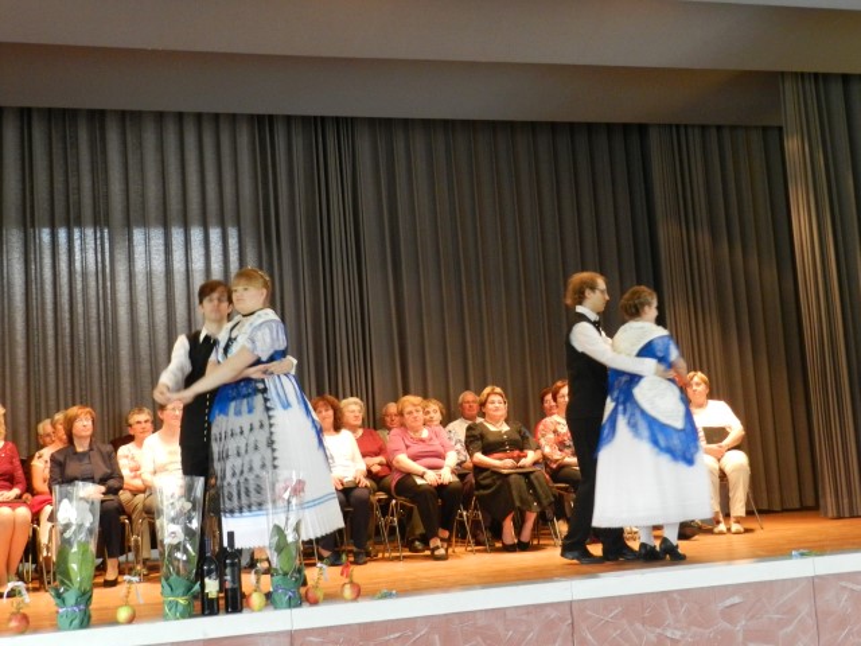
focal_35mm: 46
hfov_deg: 41.2
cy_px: 323
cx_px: 430
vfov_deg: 31.5
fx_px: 1144
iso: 800
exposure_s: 1/30
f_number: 4.2
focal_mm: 8.1
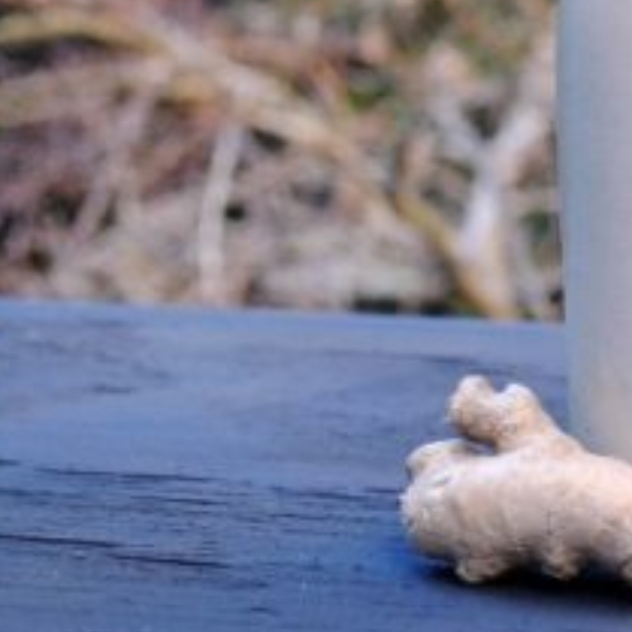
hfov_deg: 12.9
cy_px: 18
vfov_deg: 13.0
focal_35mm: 133
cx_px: 638
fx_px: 2747
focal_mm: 34
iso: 400
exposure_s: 1/80
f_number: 5
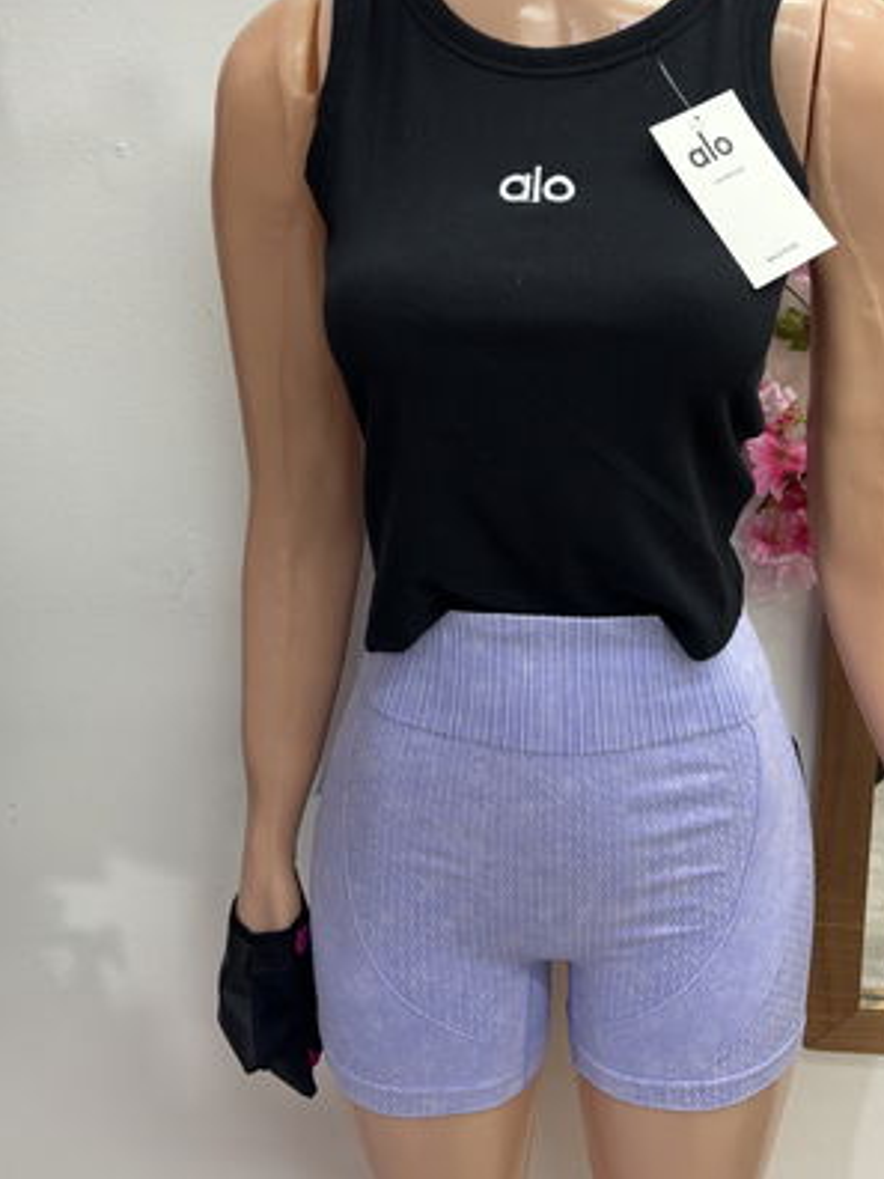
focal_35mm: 35
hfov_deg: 40.5
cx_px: 545
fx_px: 1192
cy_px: 406
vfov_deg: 51.8
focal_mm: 5.96
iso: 80
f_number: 1.6
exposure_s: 1/50
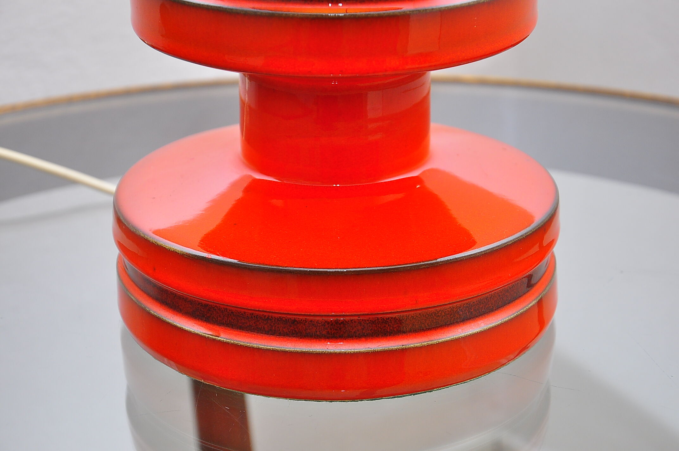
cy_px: 226
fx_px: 1413
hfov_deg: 27.0
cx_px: 340
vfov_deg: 18.1
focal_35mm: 75
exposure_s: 1/200
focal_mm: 50
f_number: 5.6
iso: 400
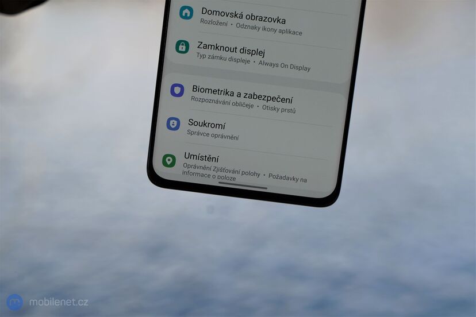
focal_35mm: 70
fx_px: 925
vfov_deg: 19.5
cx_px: 238
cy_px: 158
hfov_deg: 28.8
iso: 125
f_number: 6.3
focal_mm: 70
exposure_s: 1/125
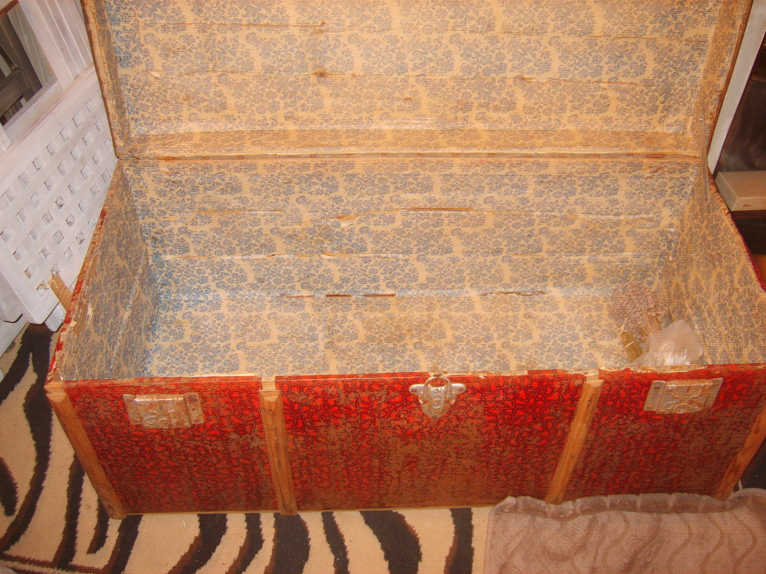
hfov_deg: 52.6
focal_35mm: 35
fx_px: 774
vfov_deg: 40.7
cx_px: 383
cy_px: 287
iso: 100
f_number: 2.8
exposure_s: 1/30
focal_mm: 7.4
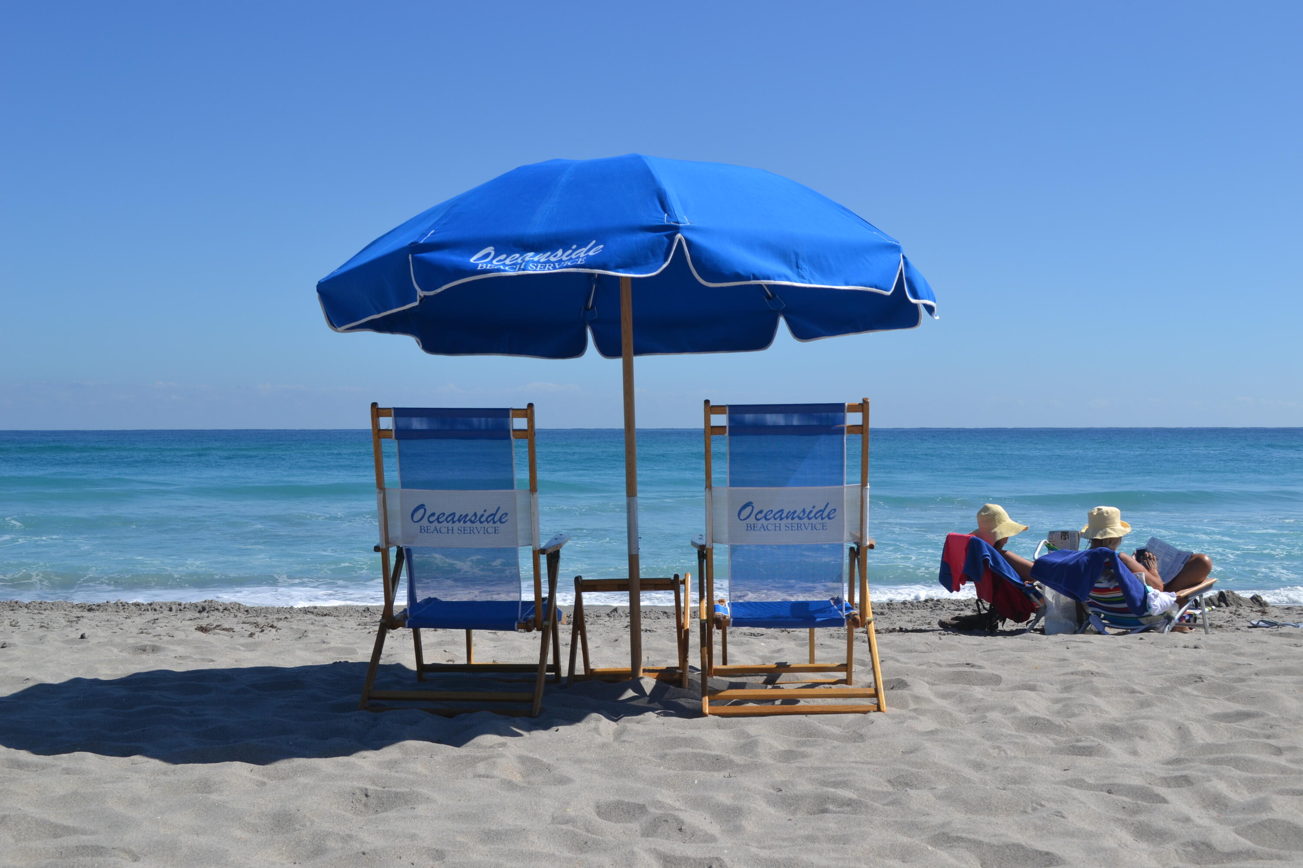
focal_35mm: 39
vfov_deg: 34.2
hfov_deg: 49.6
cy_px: 434
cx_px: 652
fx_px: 1411
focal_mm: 26
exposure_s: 1/250
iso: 100
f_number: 8
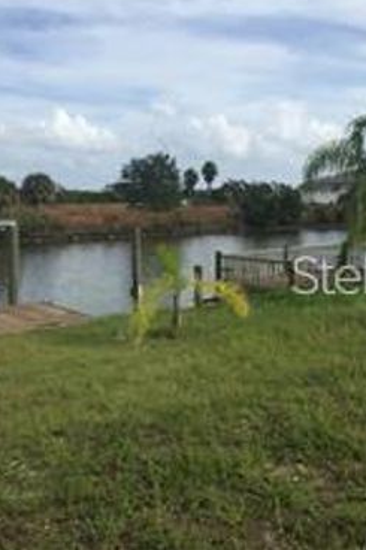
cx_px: 155
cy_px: 273
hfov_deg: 32.5
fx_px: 626
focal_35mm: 41
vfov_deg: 47.4
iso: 32
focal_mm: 4.15
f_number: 2.2
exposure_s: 1/2198
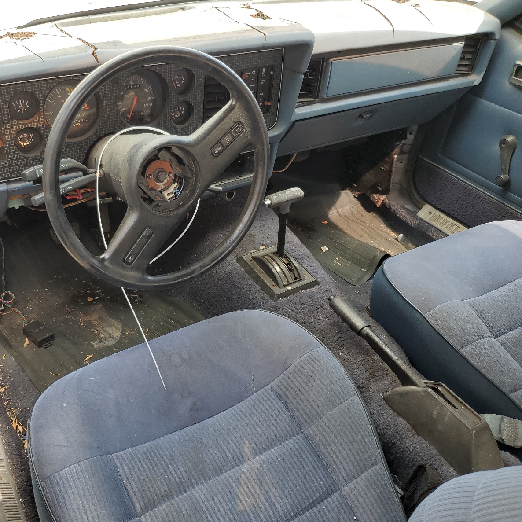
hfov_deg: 51.8
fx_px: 529
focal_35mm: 31
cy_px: 263
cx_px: 187
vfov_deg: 52.5
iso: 50
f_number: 1.5
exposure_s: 1/179
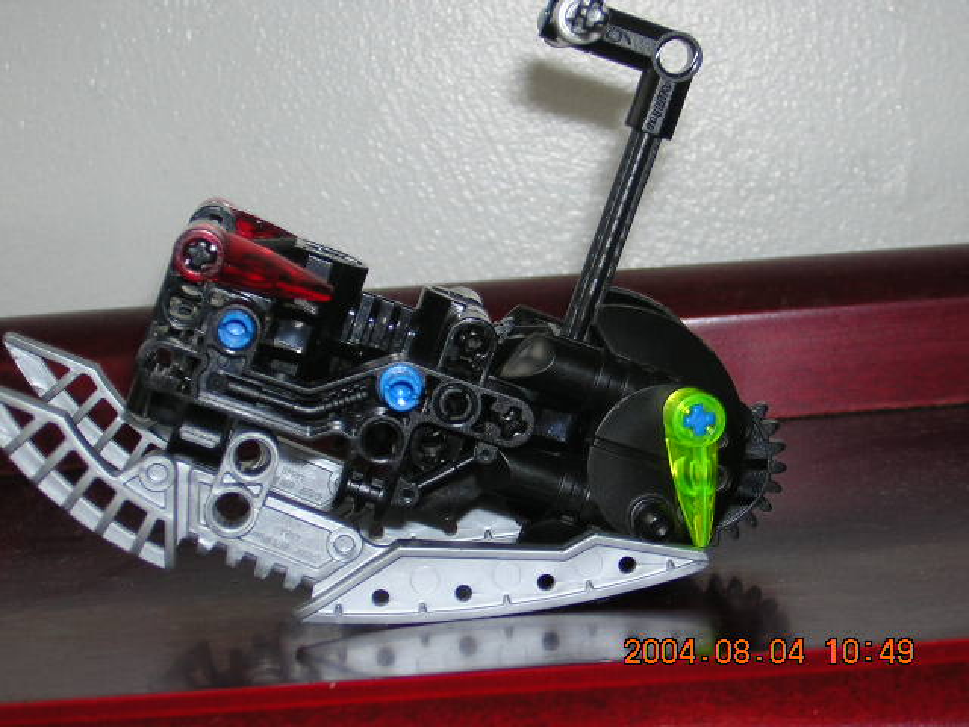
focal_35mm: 100
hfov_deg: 19.6
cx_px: 484
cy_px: 364
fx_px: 2799
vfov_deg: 14.8
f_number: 4.5
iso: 100
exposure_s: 1/60.1
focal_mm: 13.1
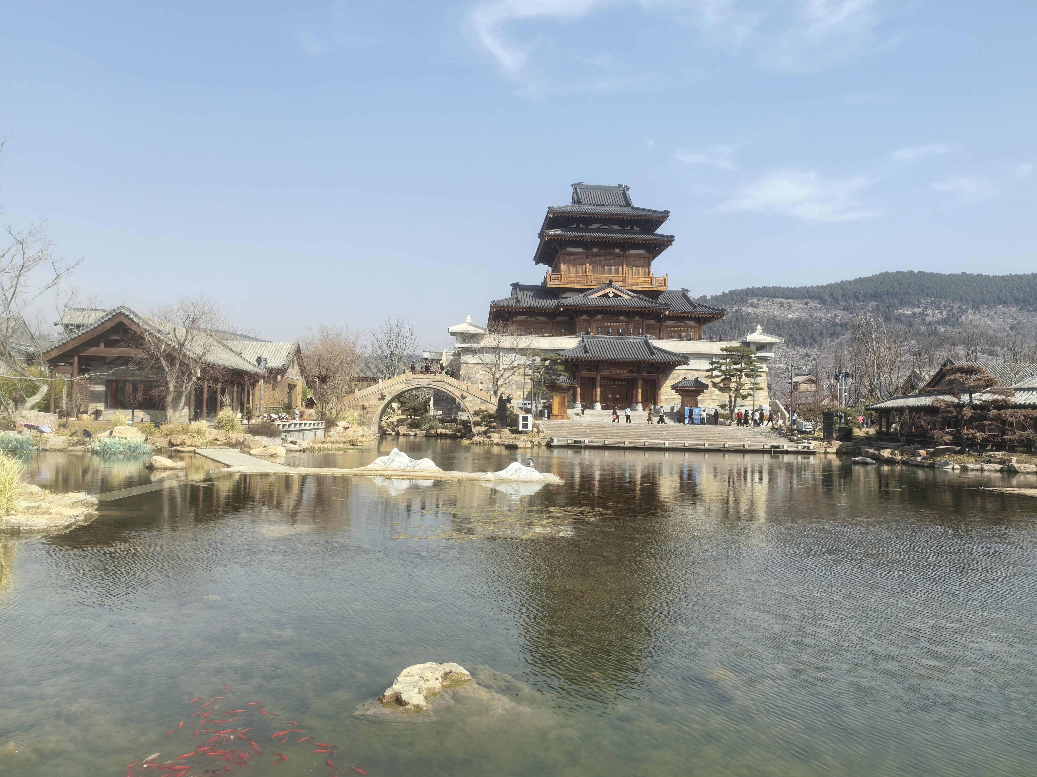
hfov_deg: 65.3
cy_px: 388
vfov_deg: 51.4
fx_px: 809
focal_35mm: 27
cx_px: 518
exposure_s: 1/2217
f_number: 1.9
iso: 50
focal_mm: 5.52
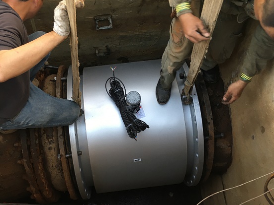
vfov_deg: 41.8
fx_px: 269
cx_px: 120
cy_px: 101
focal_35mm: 34
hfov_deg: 53.8
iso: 64
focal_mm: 4.15
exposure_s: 1/33
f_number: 2.2
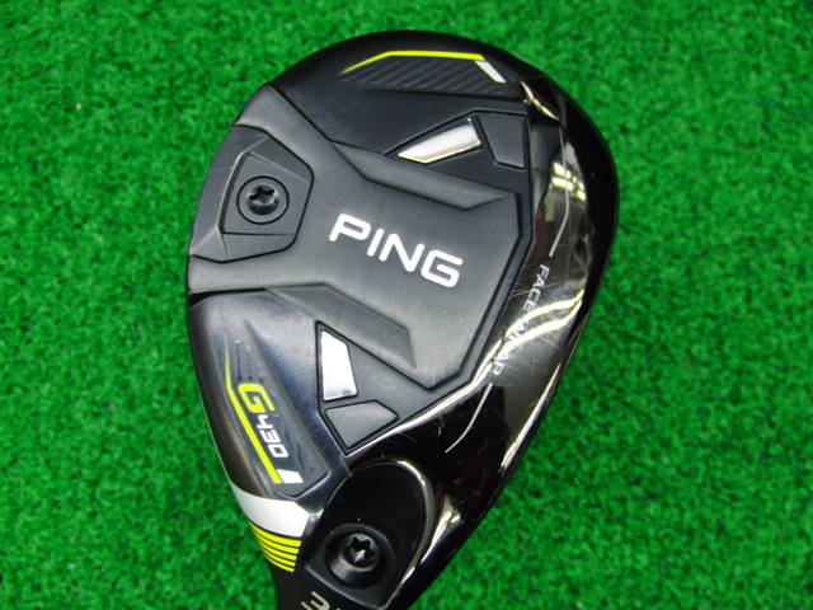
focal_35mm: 37
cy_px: 305
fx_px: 869
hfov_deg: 50.1
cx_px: 406
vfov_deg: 38.7
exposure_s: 1/40
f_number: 3.6
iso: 400
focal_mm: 6.42
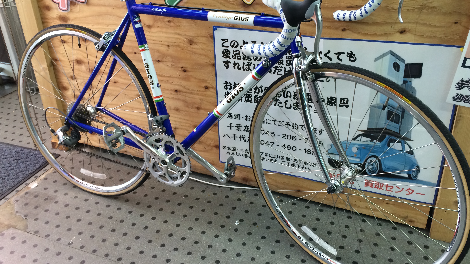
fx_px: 436
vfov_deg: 33.7
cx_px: 236
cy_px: 110
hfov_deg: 56.6
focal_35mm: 35
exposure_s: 1/30
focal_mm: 4.12
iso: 64
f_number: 2.2
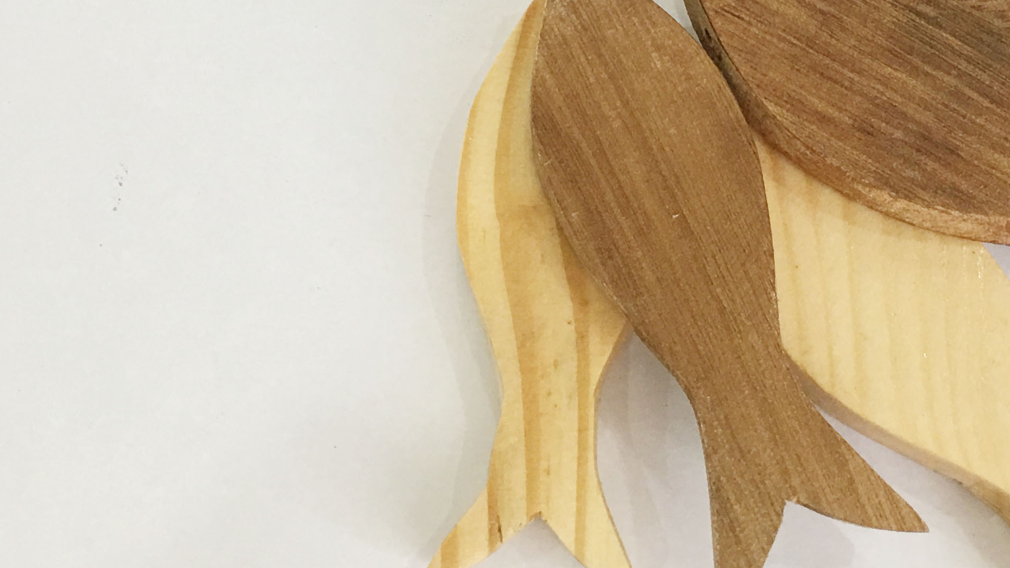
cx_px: 640
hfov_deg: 31.3
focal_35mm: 67
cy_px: -4
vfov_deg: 17.6
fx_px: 1795
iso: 50
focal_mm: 4.15
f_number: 2.2
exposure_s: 1/33
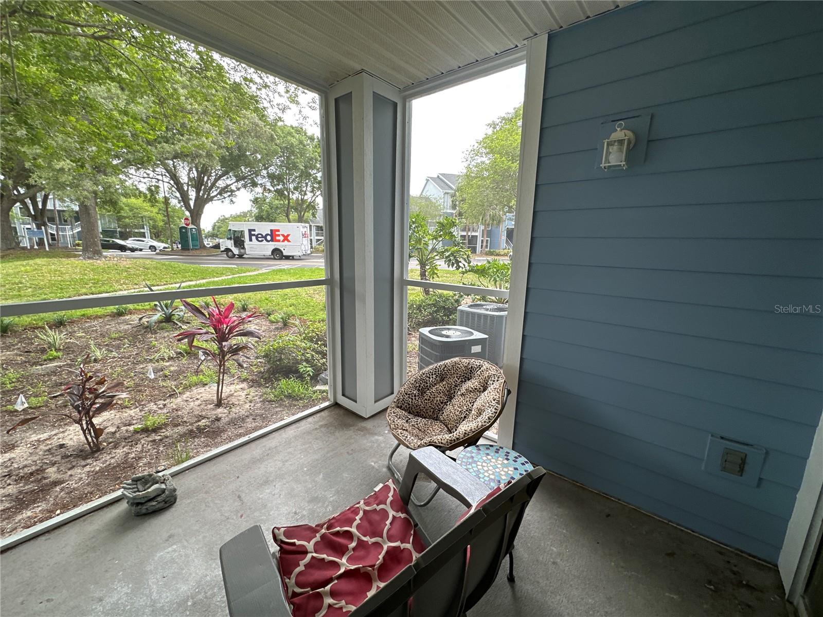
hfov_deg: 102.1
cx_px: 412
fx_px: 333
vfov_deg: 85.7
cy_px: 308
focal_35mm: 14
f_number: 2.2
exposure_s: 1/129
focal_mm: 2.22
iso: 40
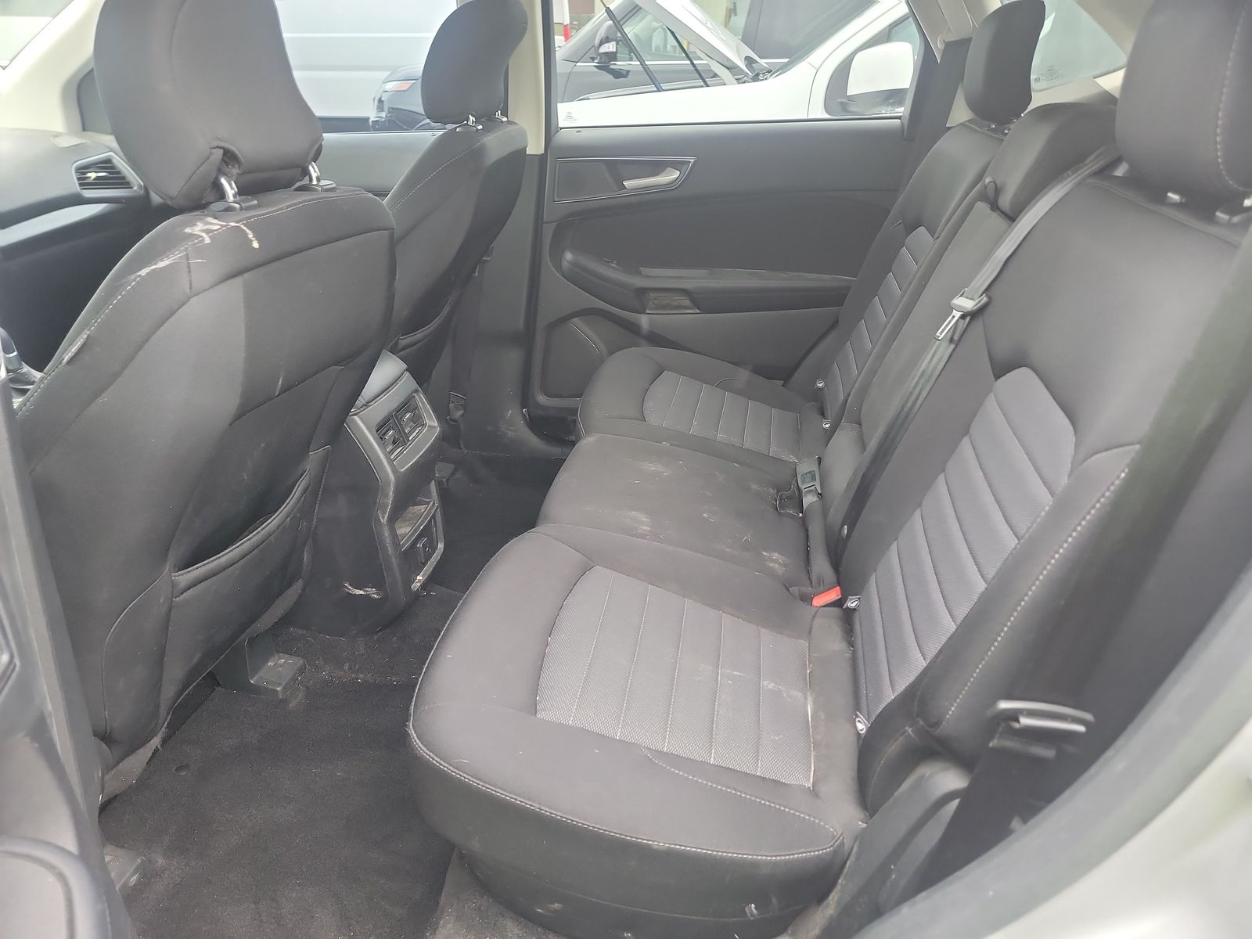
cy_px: 470
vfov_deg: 56.8
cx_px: 626
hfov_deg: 71.6
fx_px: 868
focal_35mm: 24
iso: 435
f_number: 1.8
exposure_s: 1/59
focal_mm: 6.7
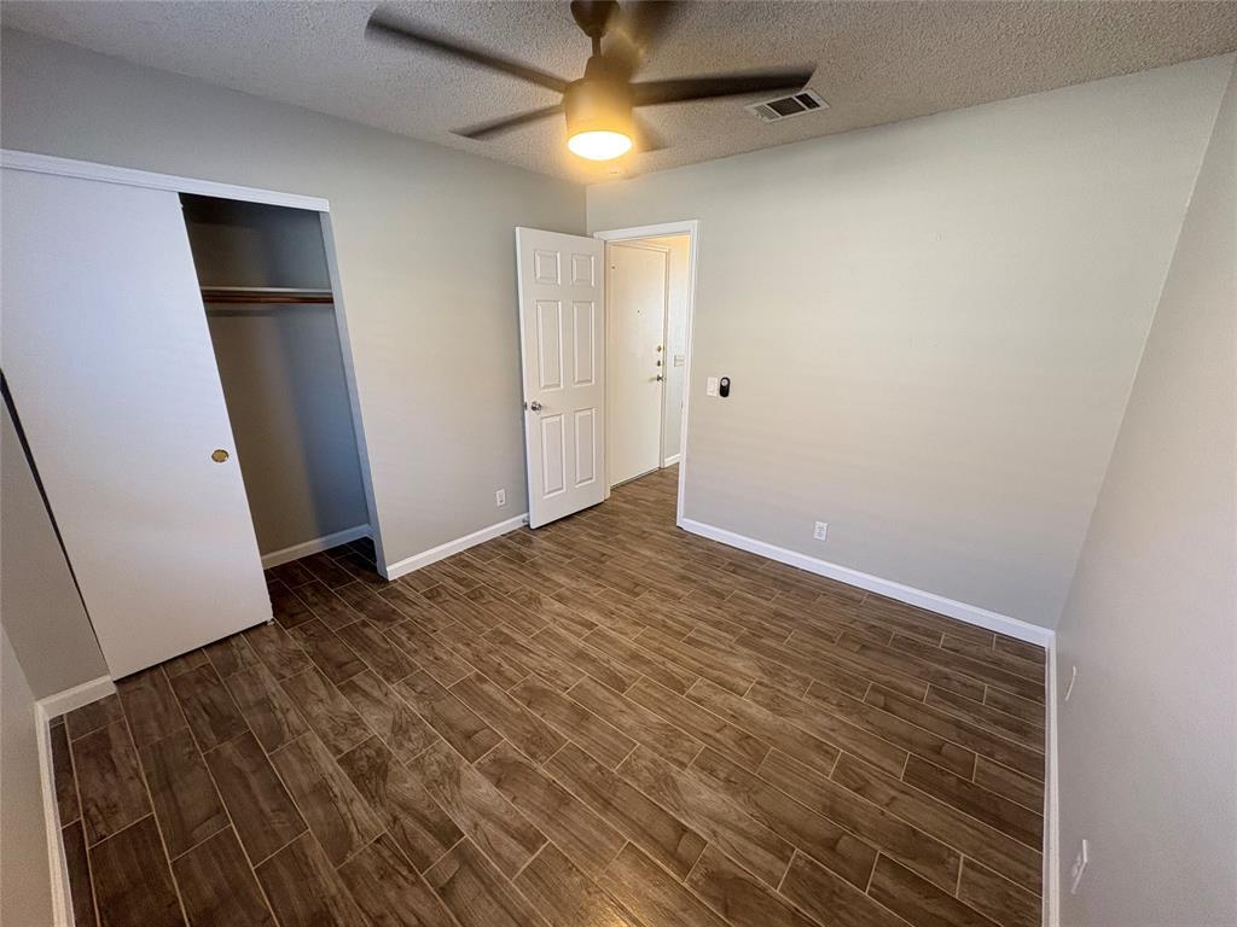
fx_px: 500
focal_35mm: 14
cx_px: 618
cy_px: 464
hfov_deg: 102.1
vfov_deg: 85.7
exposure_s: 1/60
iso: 160
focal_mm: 2.22
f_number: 2.2
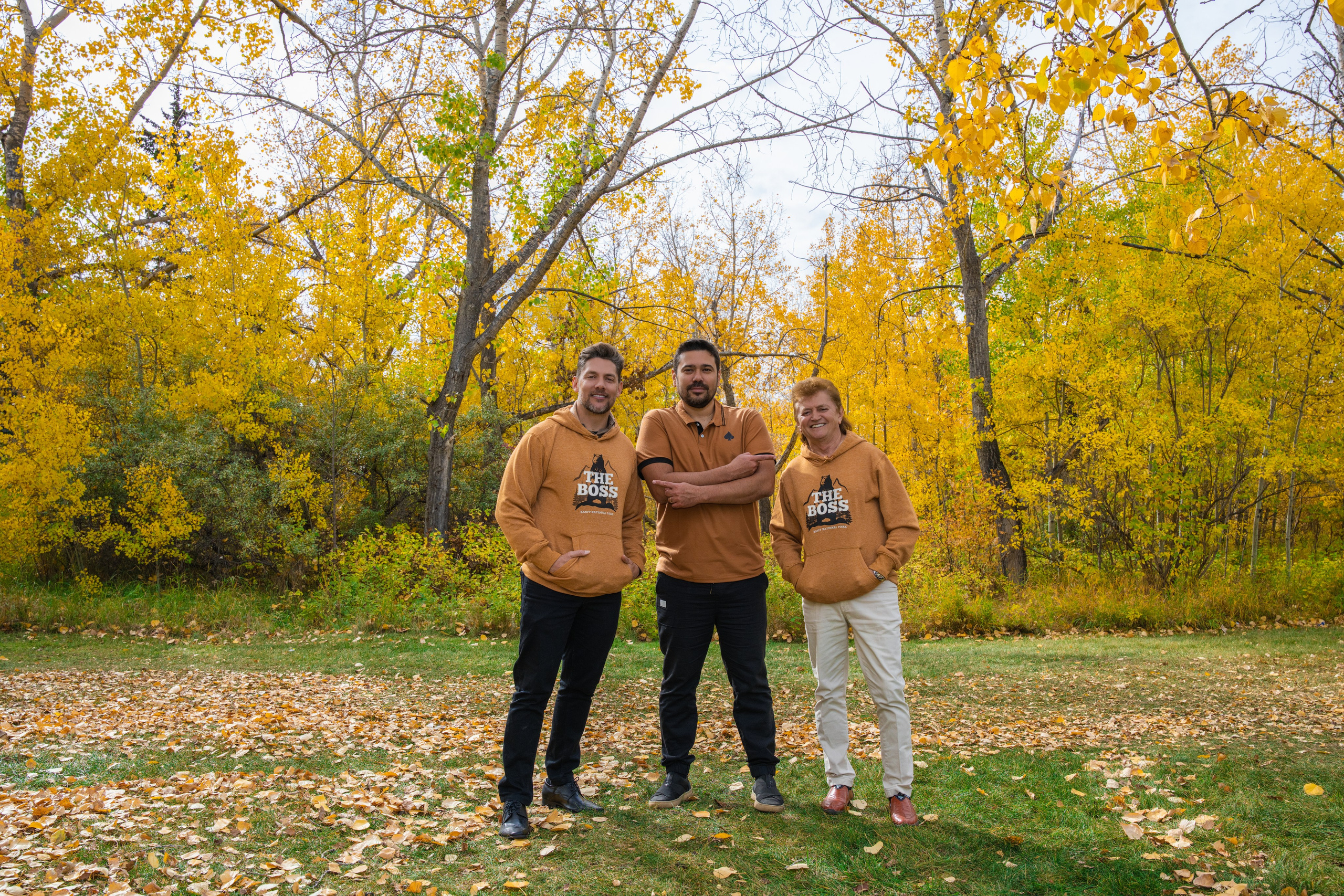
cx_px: 672
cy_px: 448
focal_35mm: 30
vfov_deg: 43.5
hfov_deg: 61.8
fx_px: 1124
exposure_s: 1/640
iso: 320
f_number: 5.6
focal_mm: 30.1
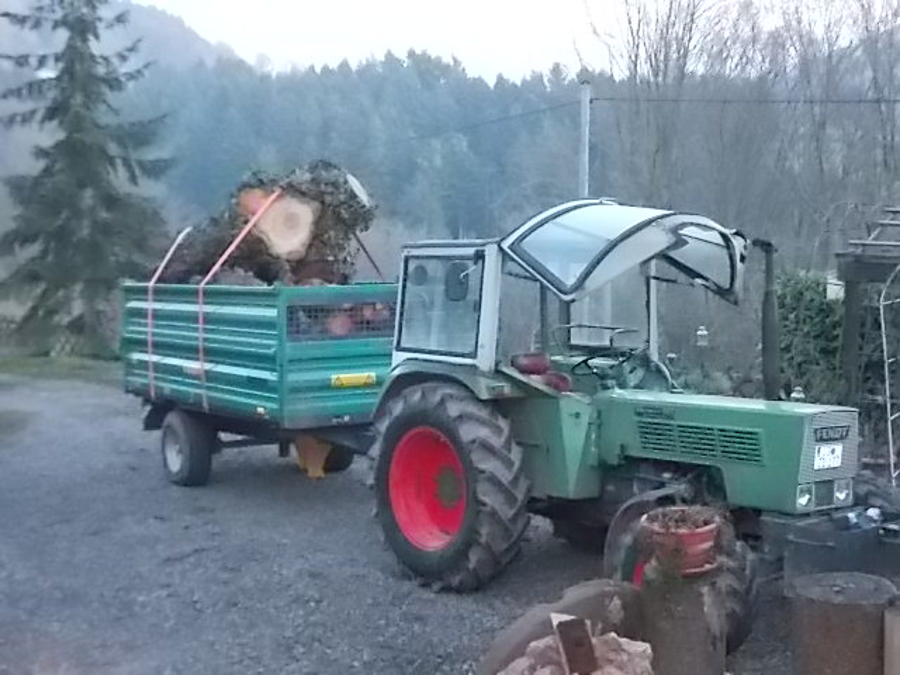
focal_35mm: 51
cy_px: 338
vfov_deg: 28.6
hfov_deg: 37.5
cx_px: 450
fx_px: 1326
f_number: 3.6
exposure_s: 1/30
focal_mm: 7.2
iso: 640
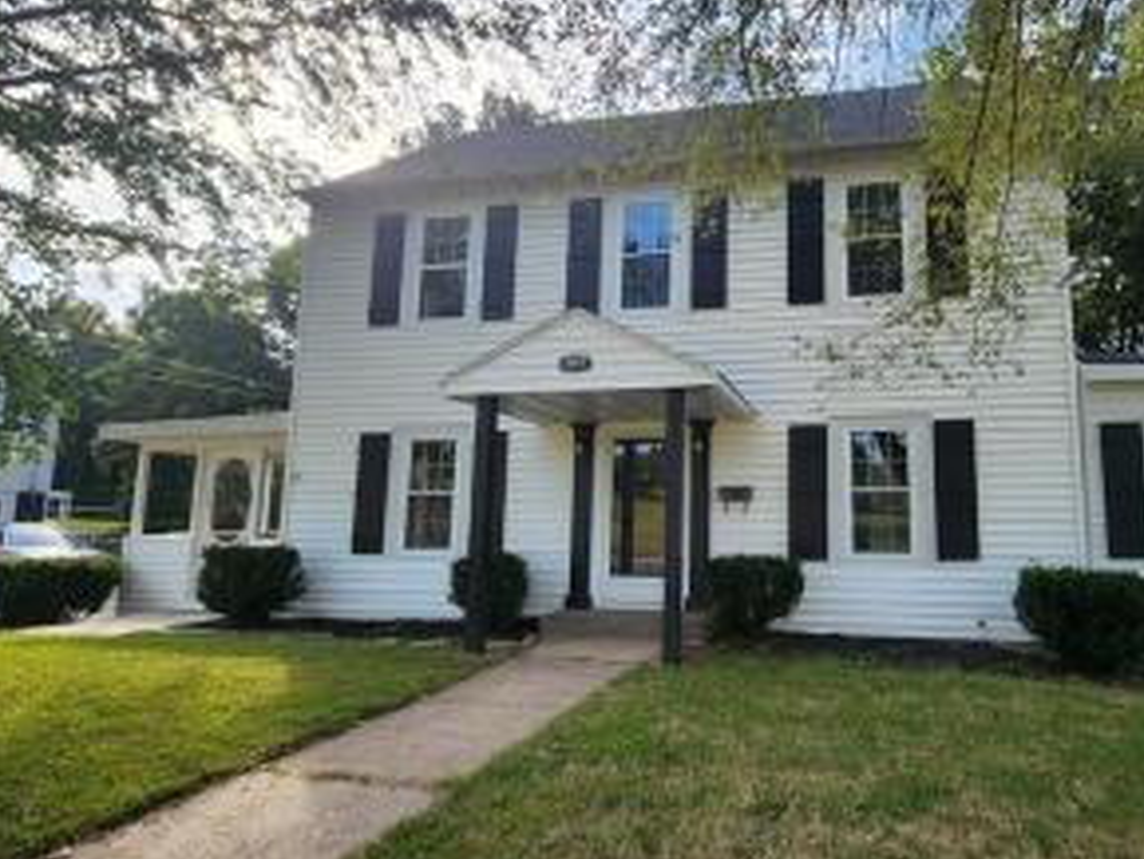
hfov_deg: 85.2
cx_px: 744
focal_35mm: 18
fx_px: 595
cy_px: 451
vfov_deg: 71.6
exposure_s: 1/652
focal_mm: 2.2
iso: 50
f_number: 2.2
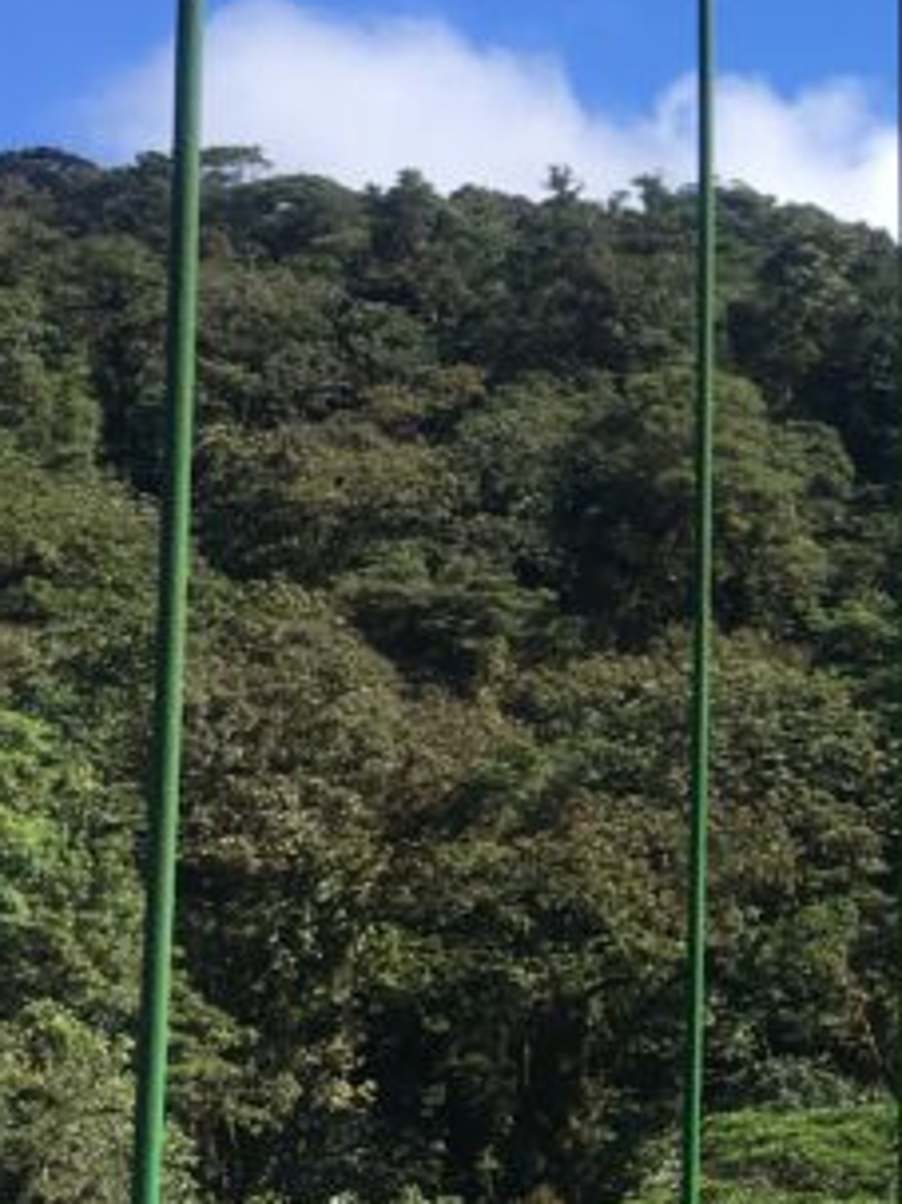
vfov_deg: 20.0
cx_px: 1502
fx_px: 3407
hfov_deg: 13.8
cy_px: 640
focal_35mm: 98
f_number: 2.2
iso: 25
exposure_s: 1/999
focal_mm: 4.15
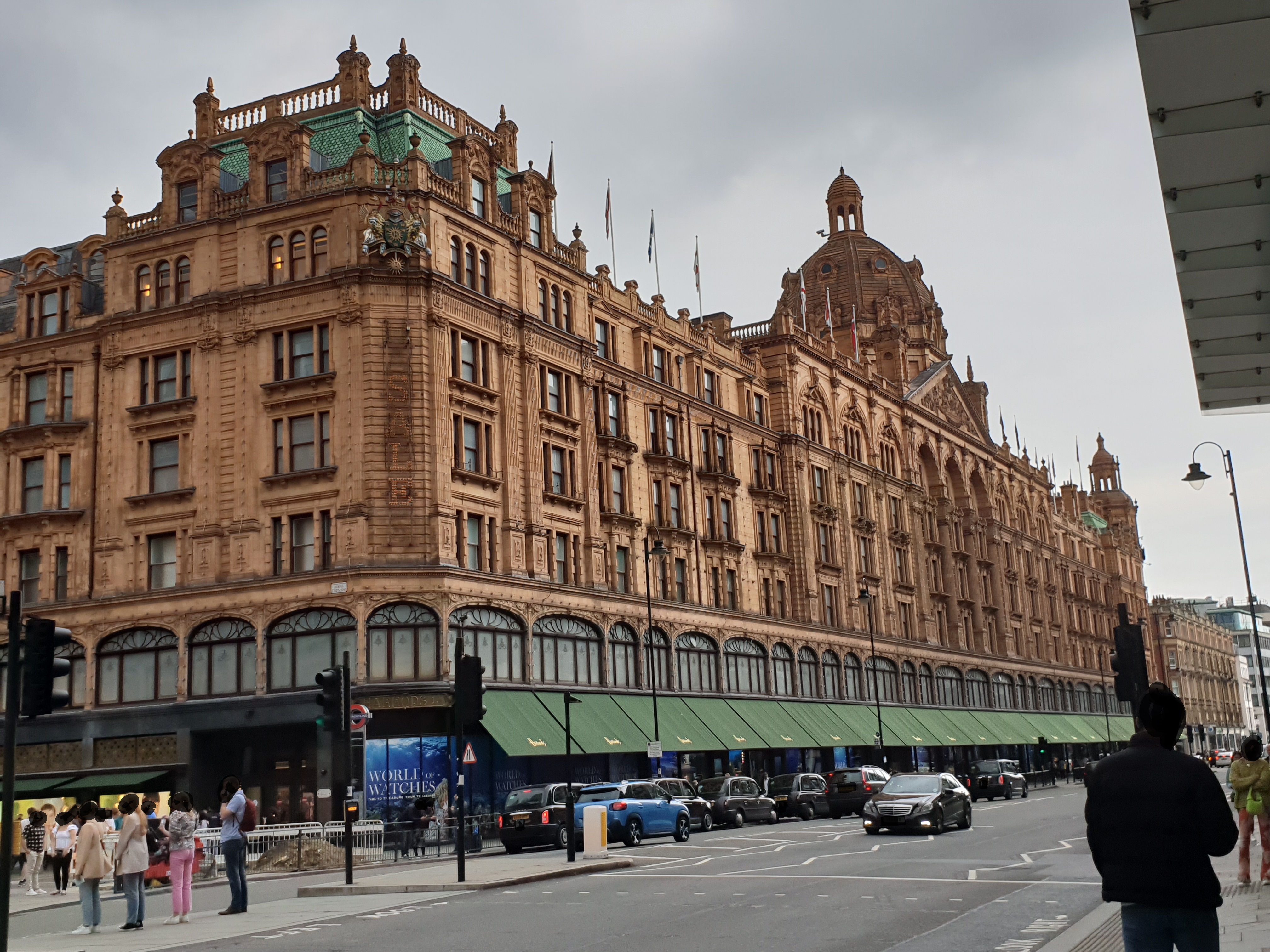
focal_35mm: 26
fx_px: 954
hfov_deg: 67.3
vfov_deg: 53.1
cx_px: 635
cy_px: 476
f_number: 2.4
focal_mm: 4.3
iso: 50
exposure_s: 1/382
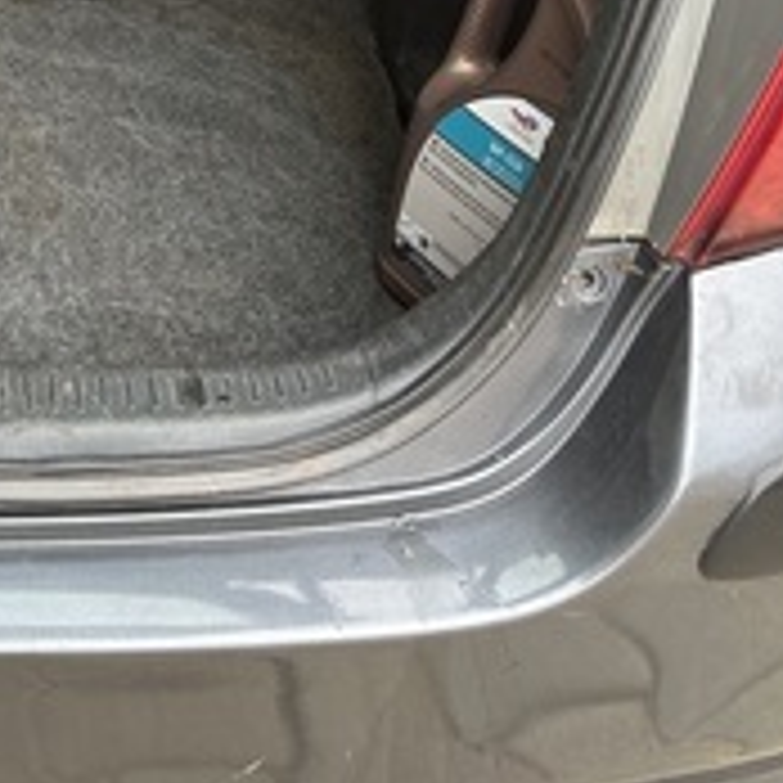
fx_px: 1868
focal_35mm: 73
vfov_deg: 19.3
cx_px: -225
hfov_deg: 21.5
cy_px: -526
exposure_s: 1/521
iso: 80
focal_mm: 6.86
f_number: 1.78
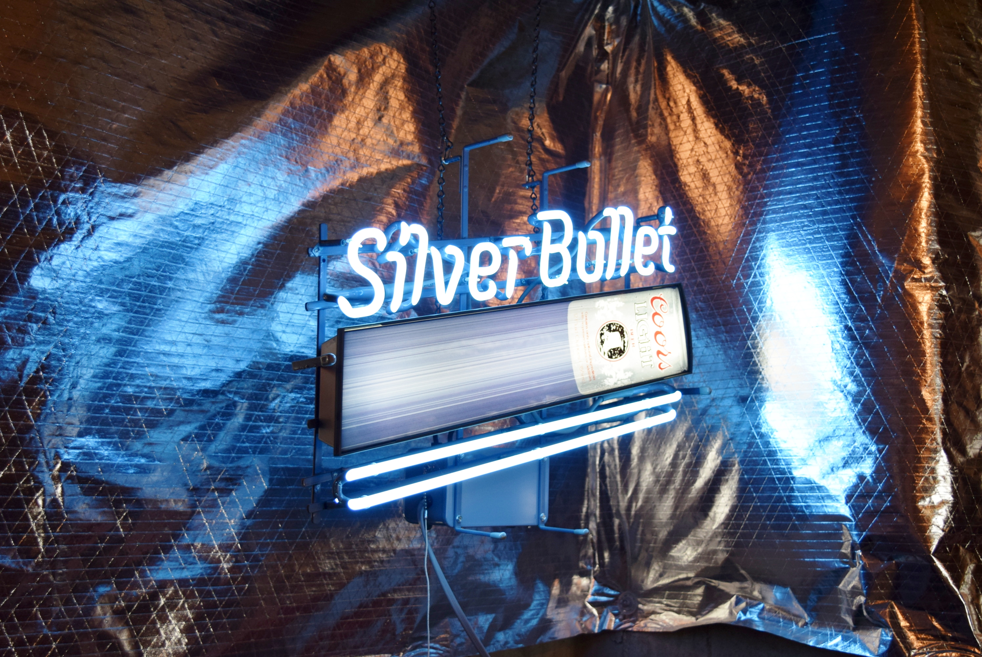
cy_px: 328
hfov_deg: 42.3
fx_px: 1269
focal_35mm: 46
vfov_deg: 29.0
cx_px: 491
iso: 400
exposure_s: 1/100
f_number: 5
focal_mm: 31
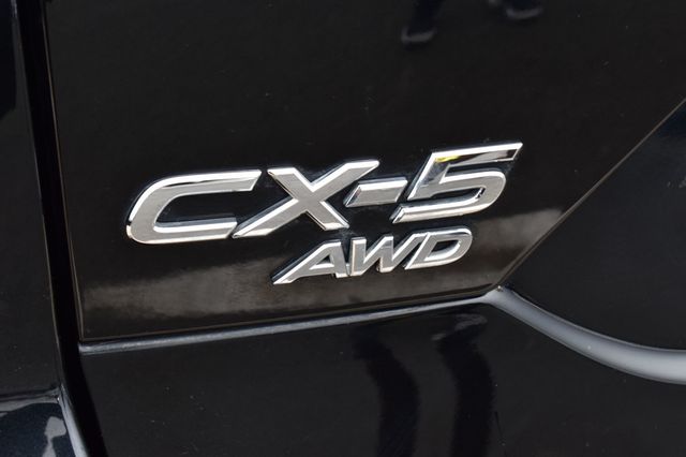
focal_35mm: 75
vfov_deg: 18.2
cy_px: 228
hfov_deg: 27.0
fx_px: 1428
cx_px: 343
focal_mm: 50
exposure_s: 1/80
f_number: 8
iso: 400
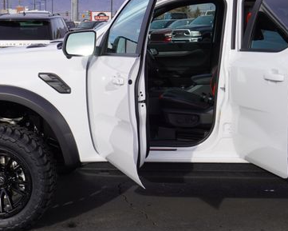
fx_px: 597
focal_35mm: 70
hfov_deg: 27.1
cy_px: 104
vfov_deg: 21.9
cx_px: 133
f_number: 10
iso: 100
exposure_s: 1/125
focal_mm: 28
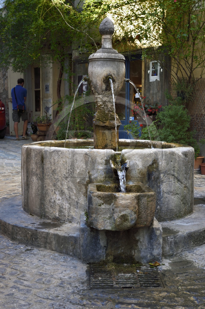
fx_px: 496
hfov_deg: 23.4
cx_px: 102
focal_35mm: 58
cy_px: 154
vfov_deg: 34.5
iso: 800
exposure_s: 1/100
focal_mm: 58
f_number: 6.3
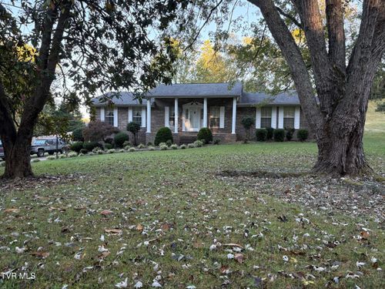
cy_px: 144
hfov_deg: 67.3
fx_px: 289
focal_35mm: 26
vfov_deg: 53.1
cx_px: 192
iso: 125
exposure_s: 1/155
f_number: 1.6
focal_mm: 5.96
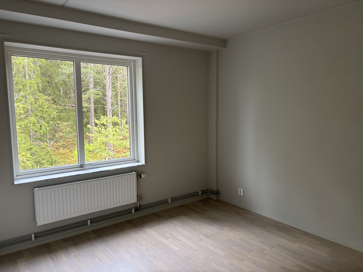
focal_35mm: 26
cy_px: 136
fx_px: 273
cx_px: 182
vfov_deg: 53.1
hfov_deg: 67.3
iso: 125
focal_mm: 5.96
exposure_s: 1/105
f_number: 1.6
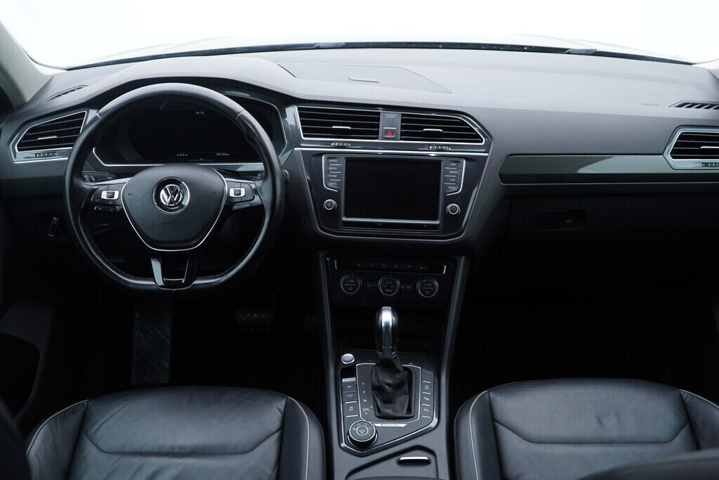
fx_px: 719
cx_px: 360
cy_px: 240
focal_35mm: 36
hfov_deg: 53.1
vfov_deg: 36.9
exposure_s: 1/40
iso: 200
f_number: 2.8
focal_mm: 24
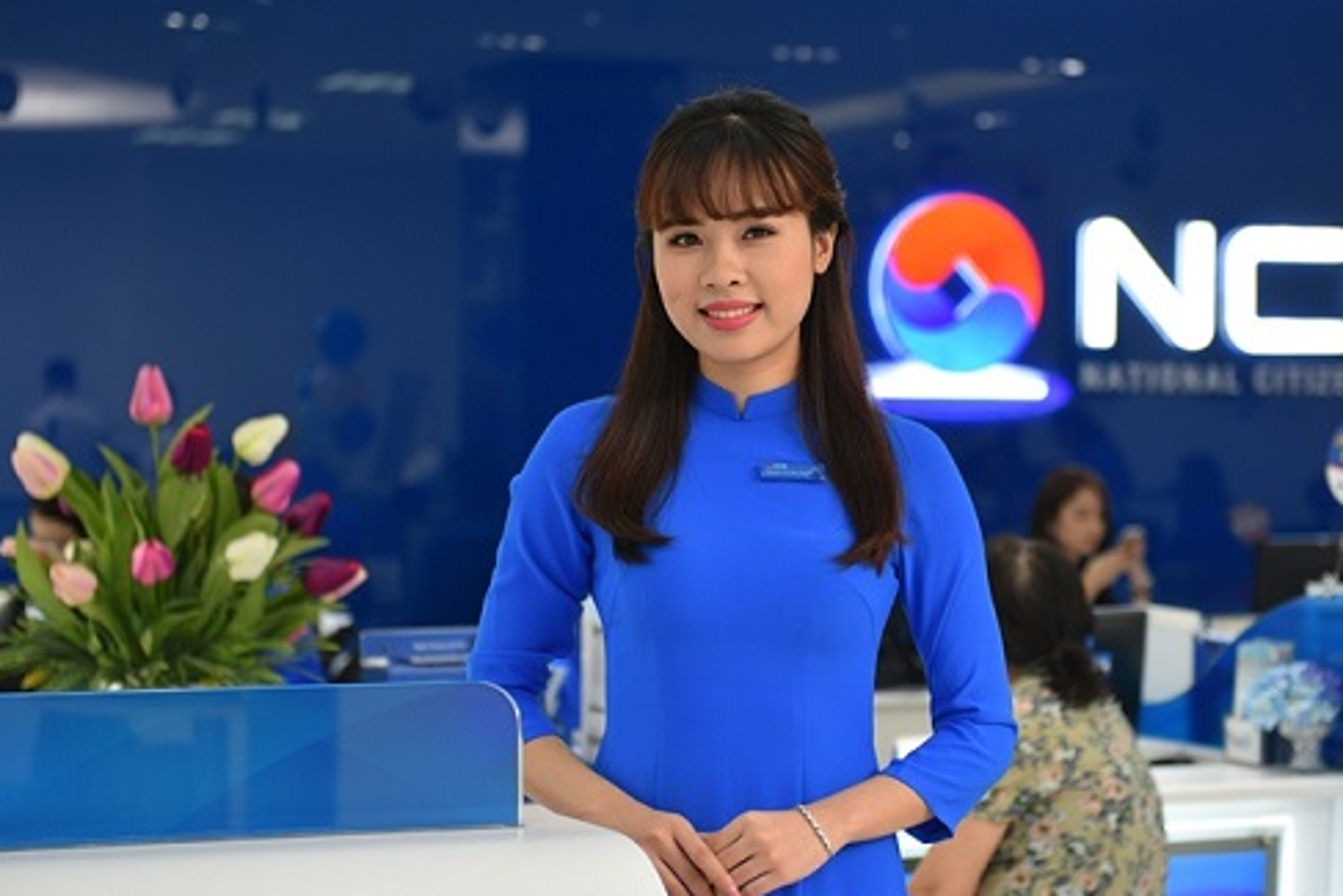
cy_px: 440
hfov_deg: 22.1
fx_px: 3433
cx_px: 811
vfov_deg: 14.9
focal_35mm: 92
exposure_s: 1/80
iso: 320
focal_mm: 70
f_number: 3.5
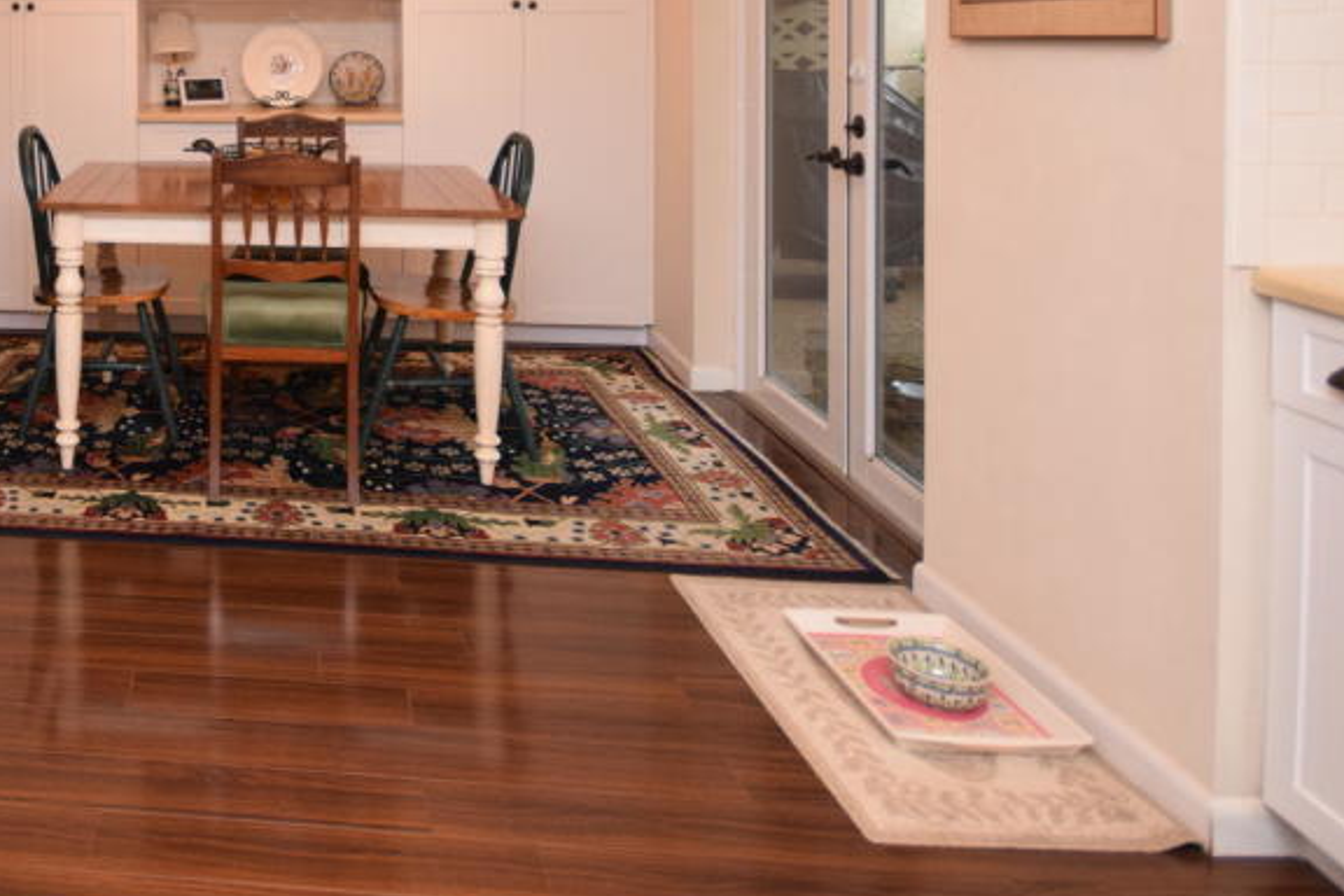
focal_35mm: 30
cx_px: 140
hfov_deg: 54.2
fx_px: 1120
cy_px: 35
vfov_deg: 39.3
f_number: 4
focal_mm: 10
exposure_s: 1/60
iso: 1250
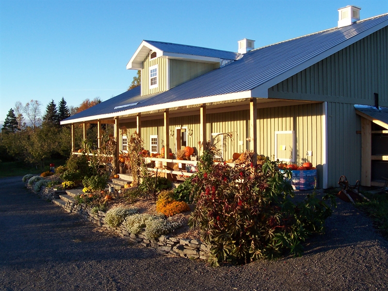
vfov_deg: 38.7
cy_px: 146
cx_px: 194
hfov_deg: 50.1
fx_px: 415
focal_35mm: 37
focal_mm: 5.6
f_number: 5.6
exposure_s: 1/180
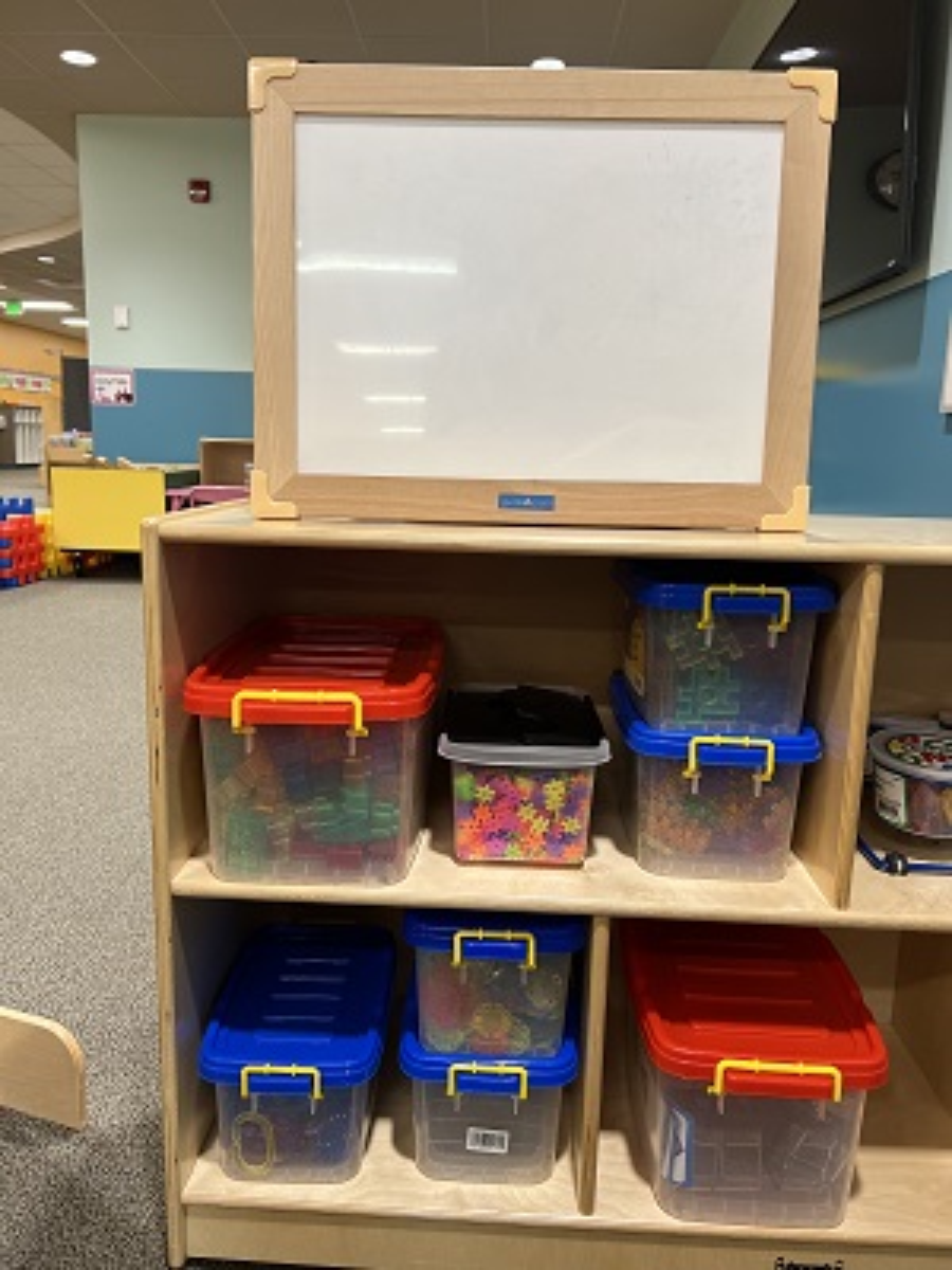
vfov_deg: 67.3
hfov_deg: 53.1
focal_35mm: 26
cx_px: 476
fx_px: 953
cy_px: 635
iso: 100
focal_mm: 5.7
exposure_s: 1/100
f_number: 1.5
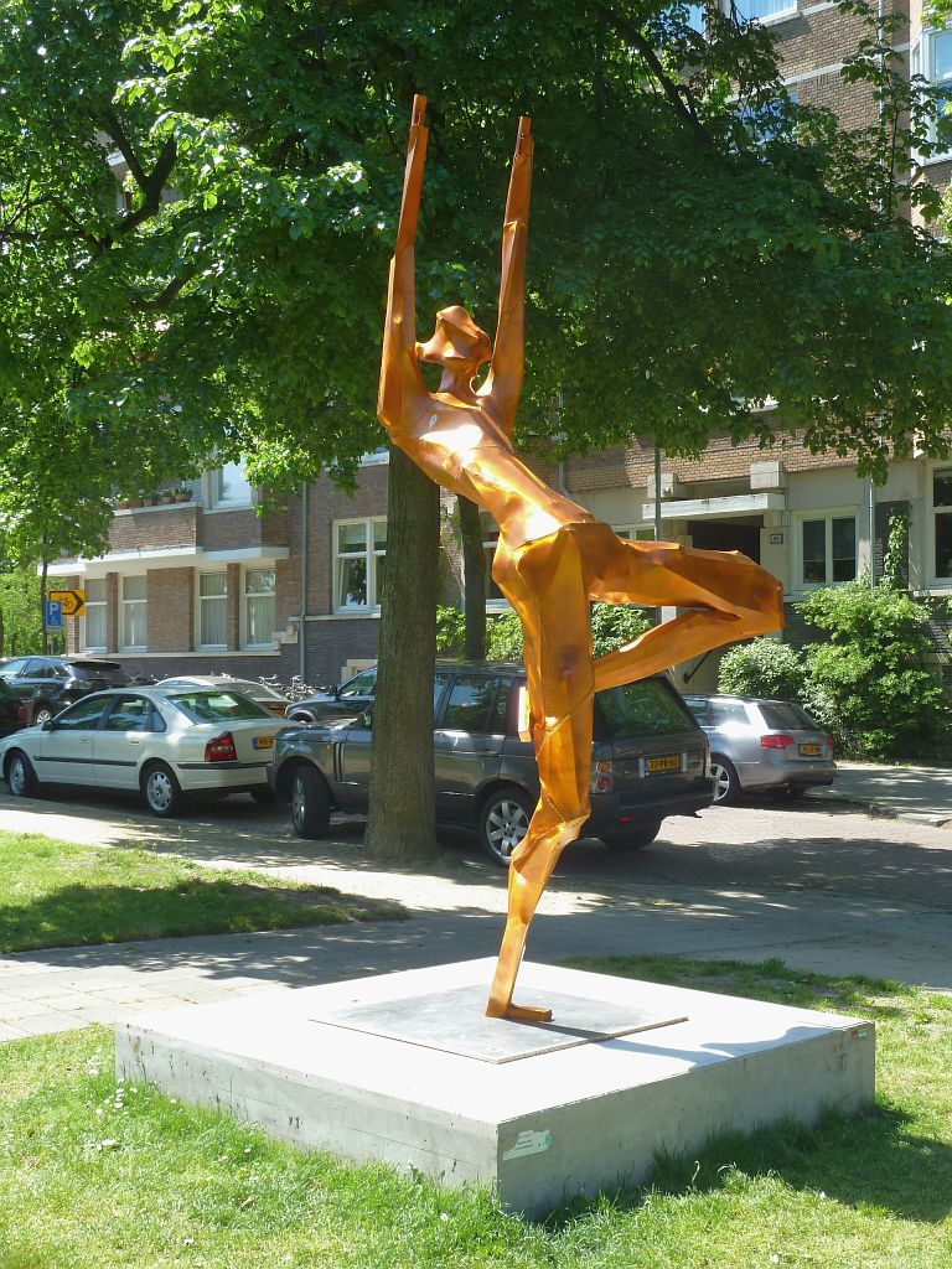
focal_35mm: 44
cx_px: 476
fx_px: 1613
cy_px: 634
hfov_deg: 32.9
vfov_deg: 42.9
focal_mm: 7.3
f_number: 4
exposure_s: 1/125
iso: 80
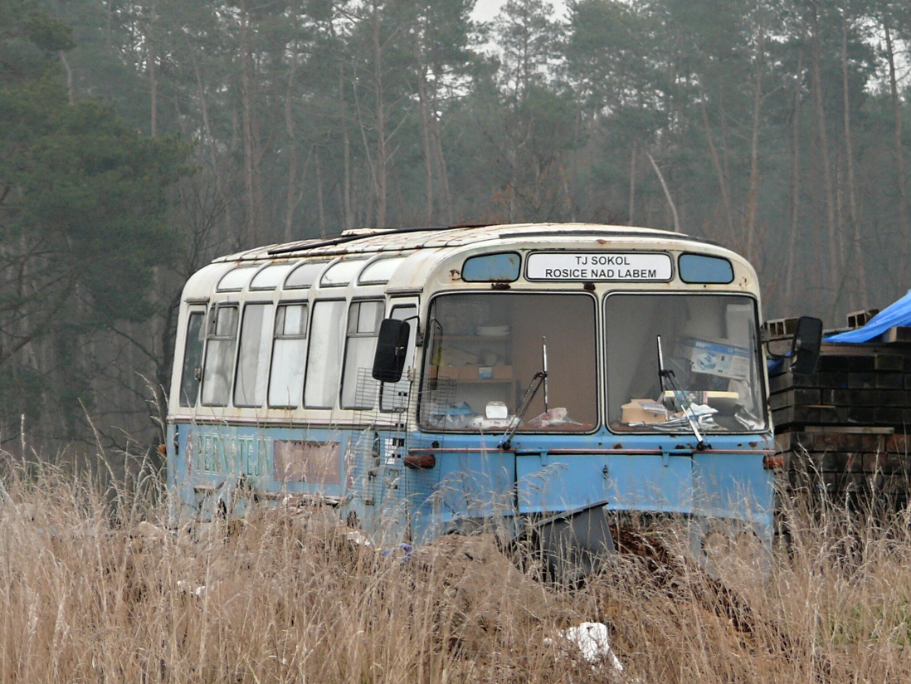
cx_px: 456
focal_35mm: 365
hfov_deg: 5.4
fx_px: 9608
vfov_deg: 4.1
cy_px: 342
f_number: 3.6
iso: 100
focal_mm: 43.4
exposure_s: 1/100
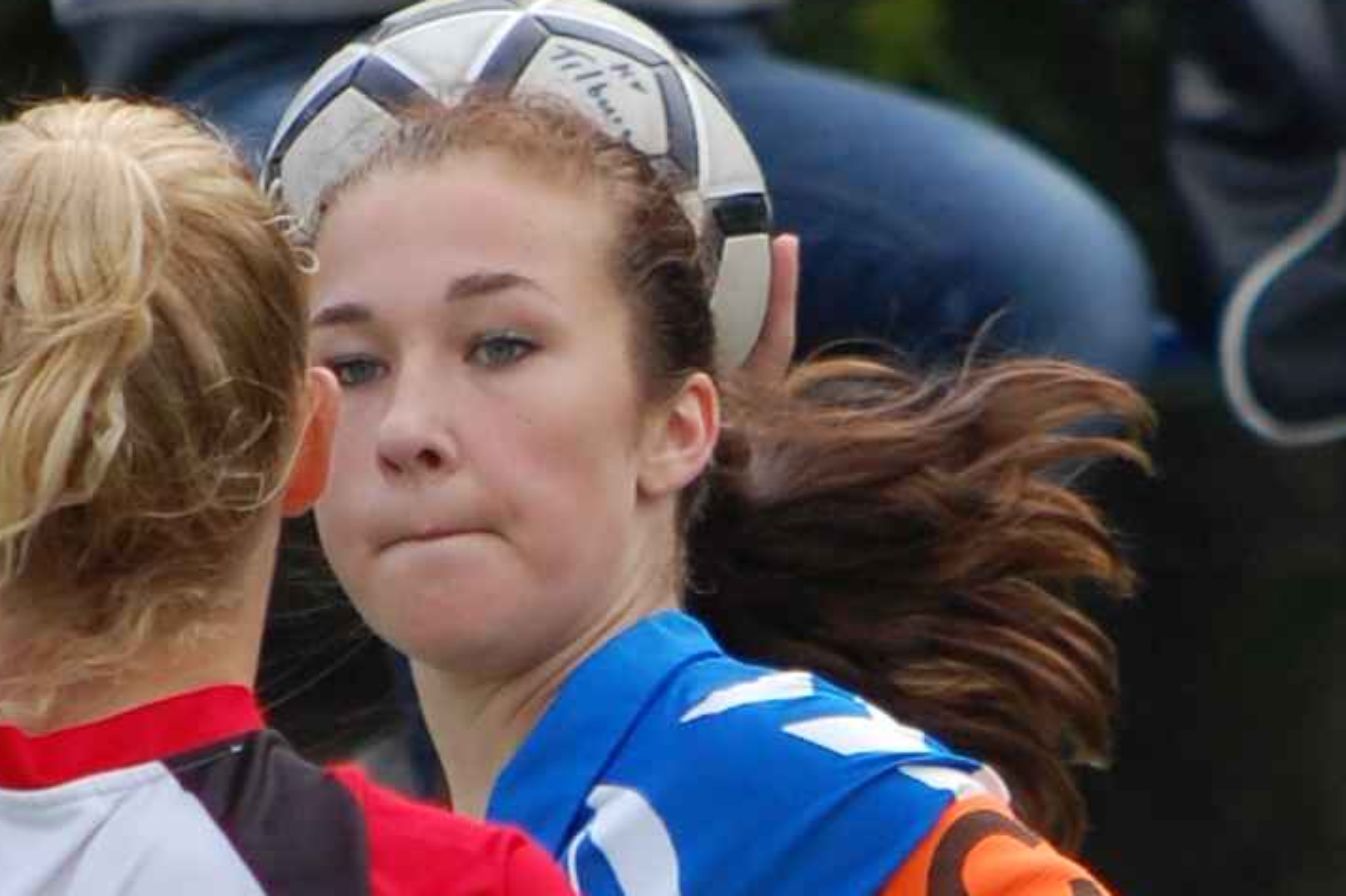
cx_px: 351
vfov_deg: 2.2
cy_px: 698
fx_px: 23431
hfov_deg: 3.3
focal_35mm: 627
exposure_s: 1/800
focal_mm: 200
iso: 400
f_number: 5.6
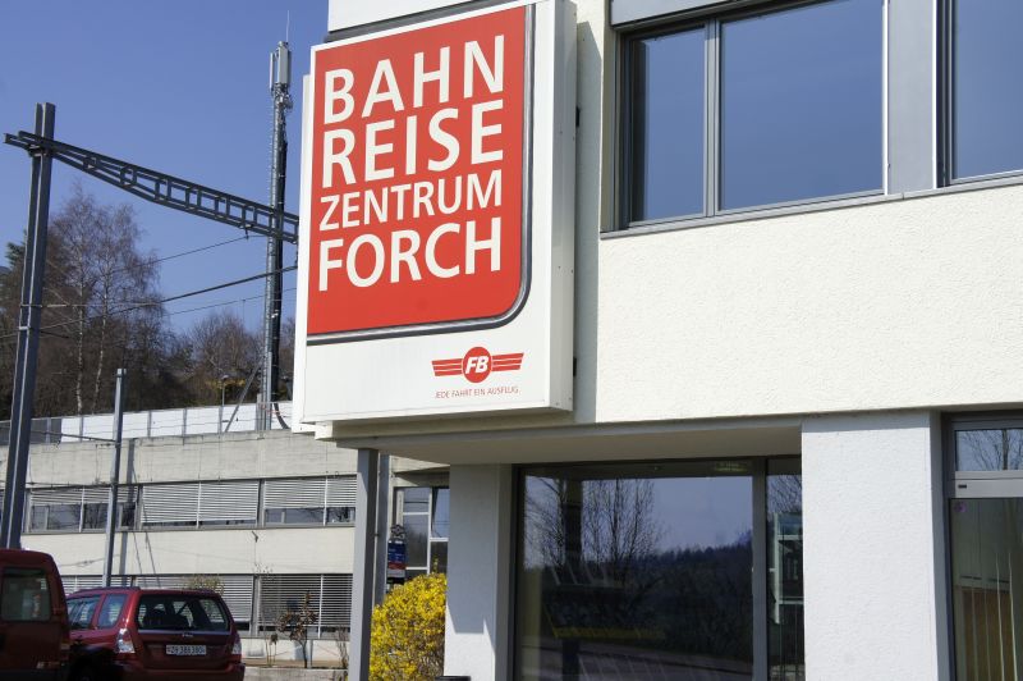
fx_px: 1704
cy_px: 340
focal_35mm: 60
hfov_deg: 33.4
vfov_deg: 22.6
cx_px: 512
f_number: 13
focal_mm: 40
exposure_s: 1/320
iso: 200
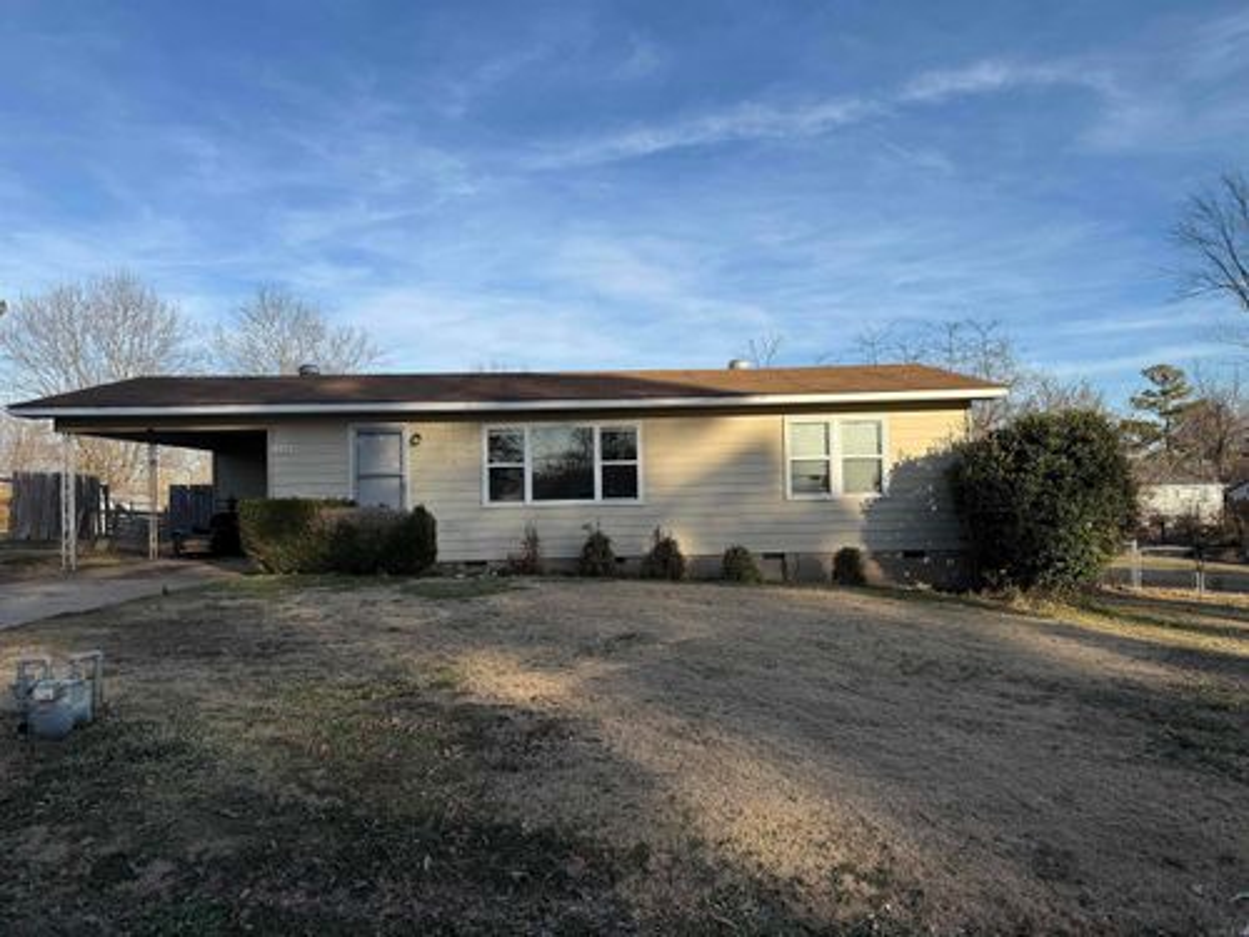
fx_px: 866
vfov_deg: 56.8
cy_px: 468
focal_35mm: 24
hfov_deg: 71.6
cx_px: 624
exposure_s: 1/3584
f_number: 1.78
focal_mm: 6.76
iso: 80
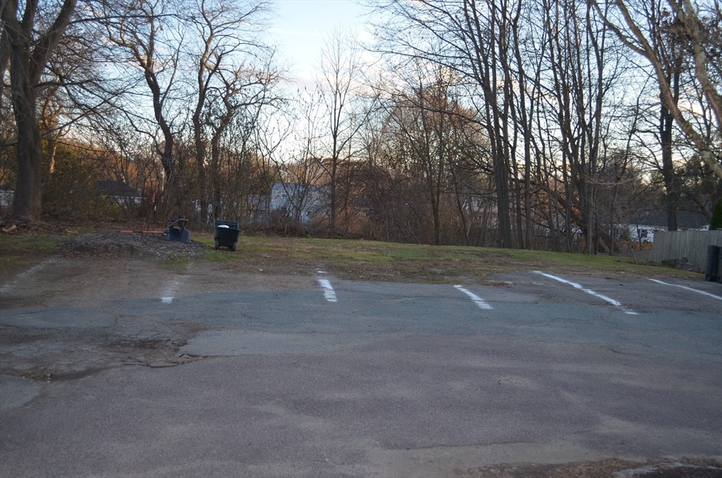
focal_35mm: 36
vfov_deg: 36.7
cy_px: 239
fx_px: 720
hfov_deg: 53.2
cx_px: 361
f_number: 4
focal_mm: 24
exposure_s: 1/200
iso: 180
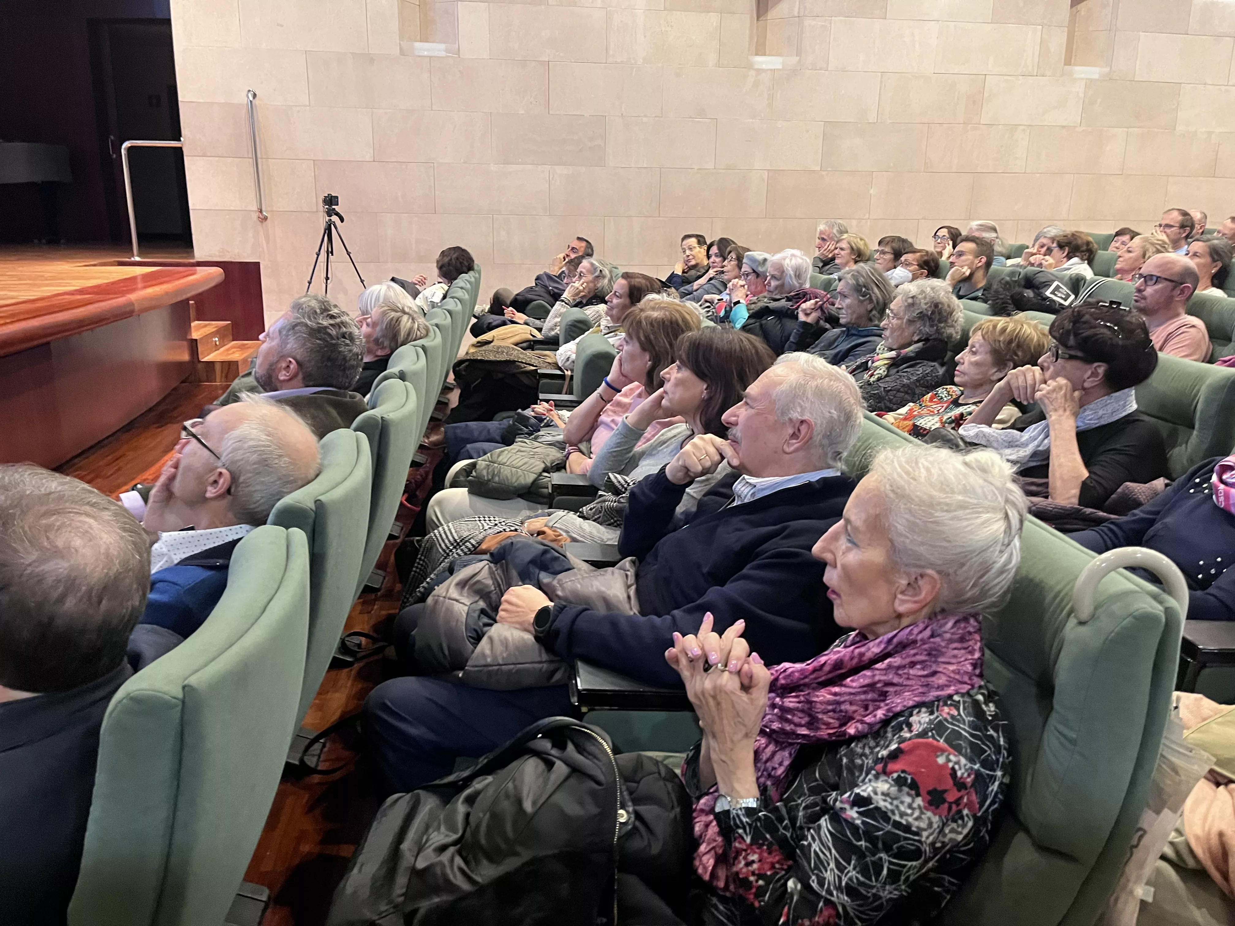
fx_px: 928
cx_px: 618
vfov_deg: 53.1
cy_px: 463
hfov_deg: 67.3
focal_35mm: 26
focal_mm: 5.1
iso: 500
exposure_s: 1/25
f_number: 1.6
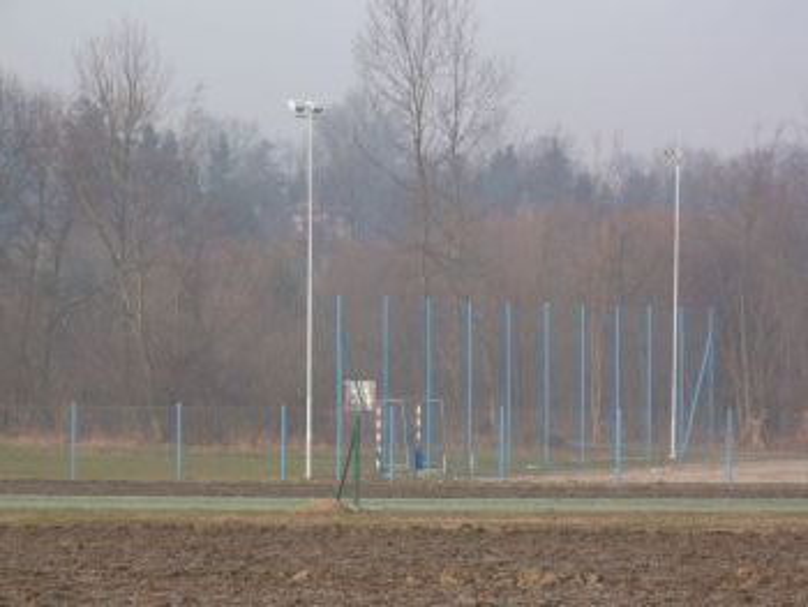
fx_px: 4134
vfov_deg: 8.4
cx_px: 404
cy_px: 304
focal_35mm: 177
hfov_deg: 11.2
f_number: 4
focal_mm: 31.9
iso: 80
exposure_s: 1/200
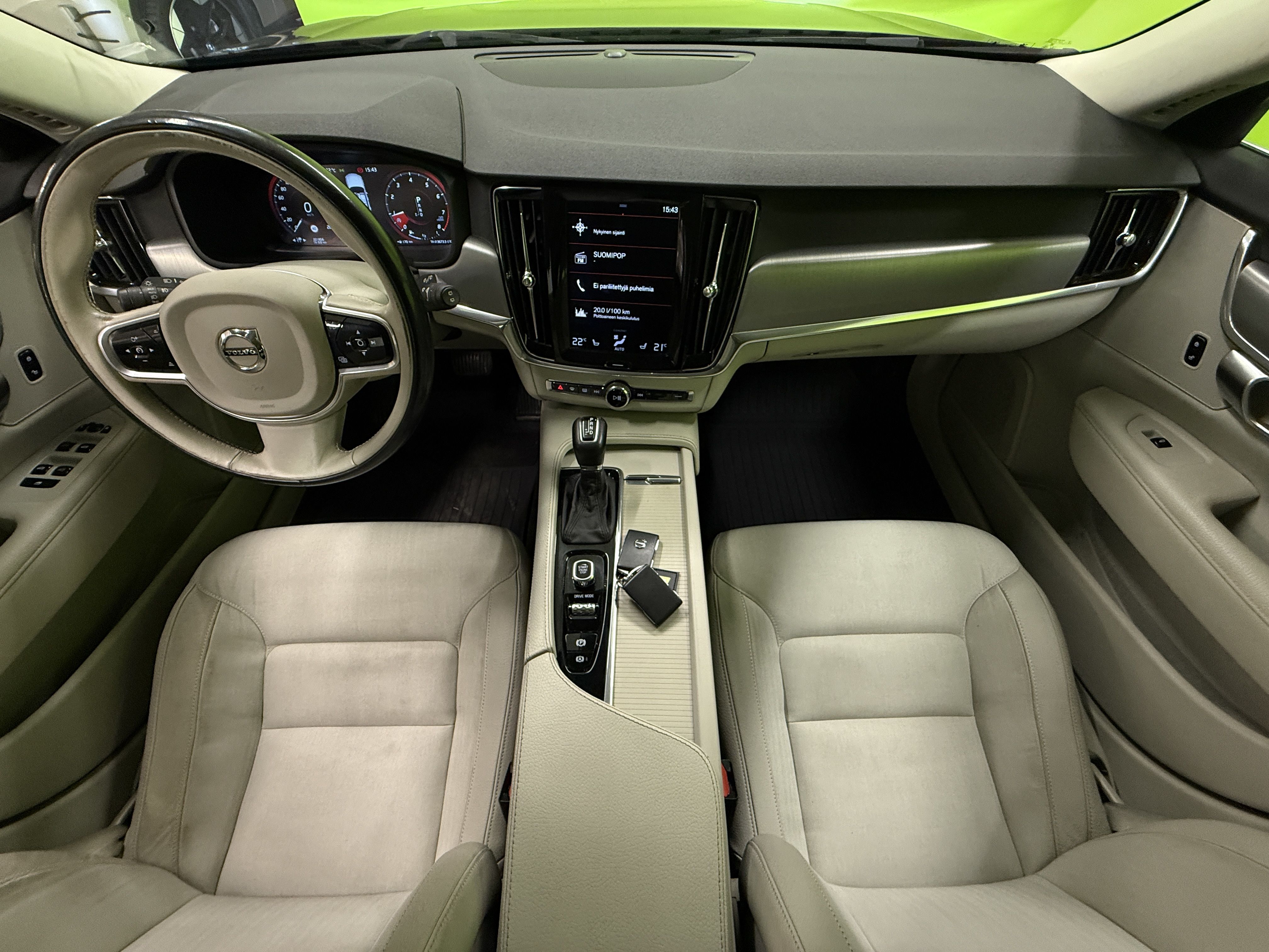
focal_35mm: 14
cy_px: 476
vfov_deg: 85.7
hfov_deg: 102.1
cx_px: 634
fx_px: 513
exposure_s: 1/50
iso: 250
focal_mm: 2.22
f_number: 2.2
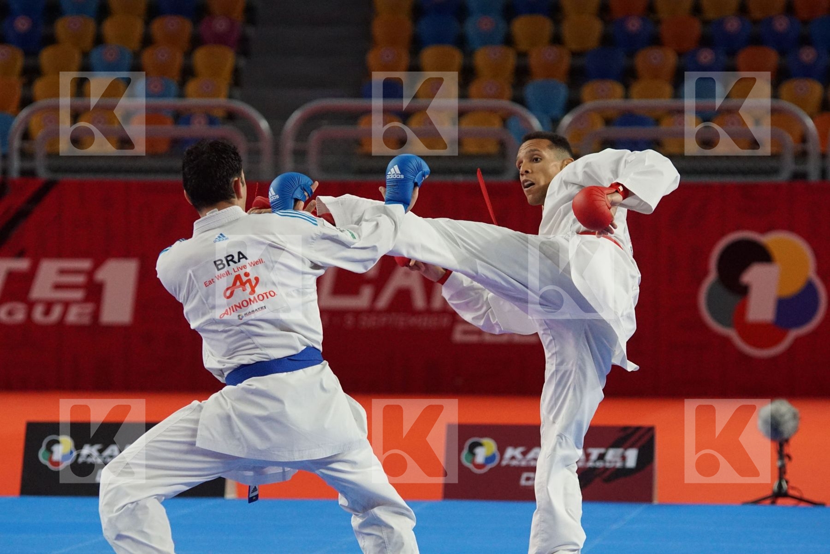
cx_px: 415
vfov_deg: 6.8
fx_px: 4668
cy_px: 277
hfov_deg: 10.2
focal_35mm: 202
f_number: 2.8
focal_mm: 135
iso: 3200
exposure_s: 1/2000
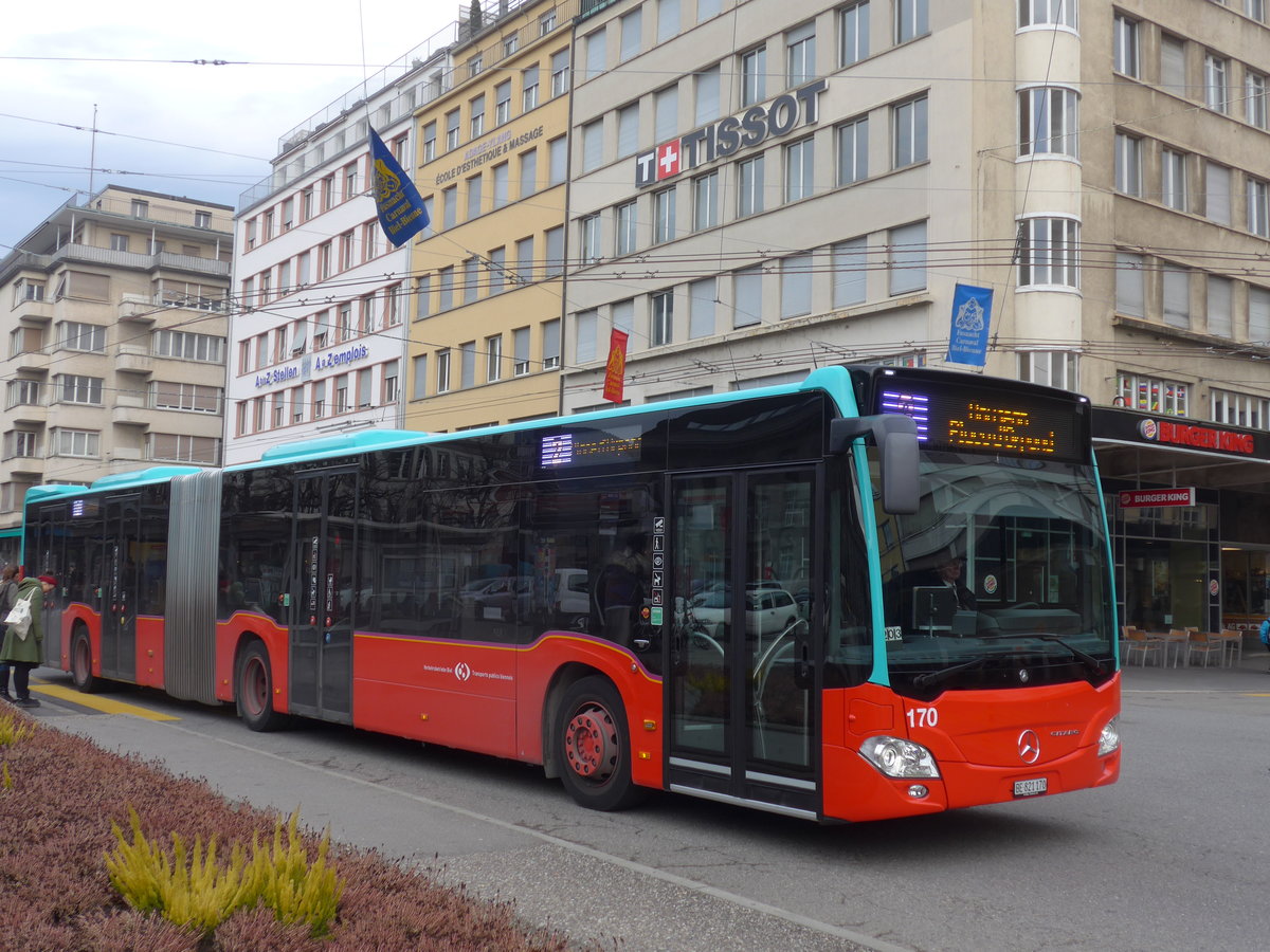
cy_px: 476
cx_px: 635
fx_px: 1431
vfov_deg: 36.8
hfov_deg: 47.9
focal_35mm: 39
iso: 80
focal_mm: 8
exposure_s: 1/400
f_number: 2.8
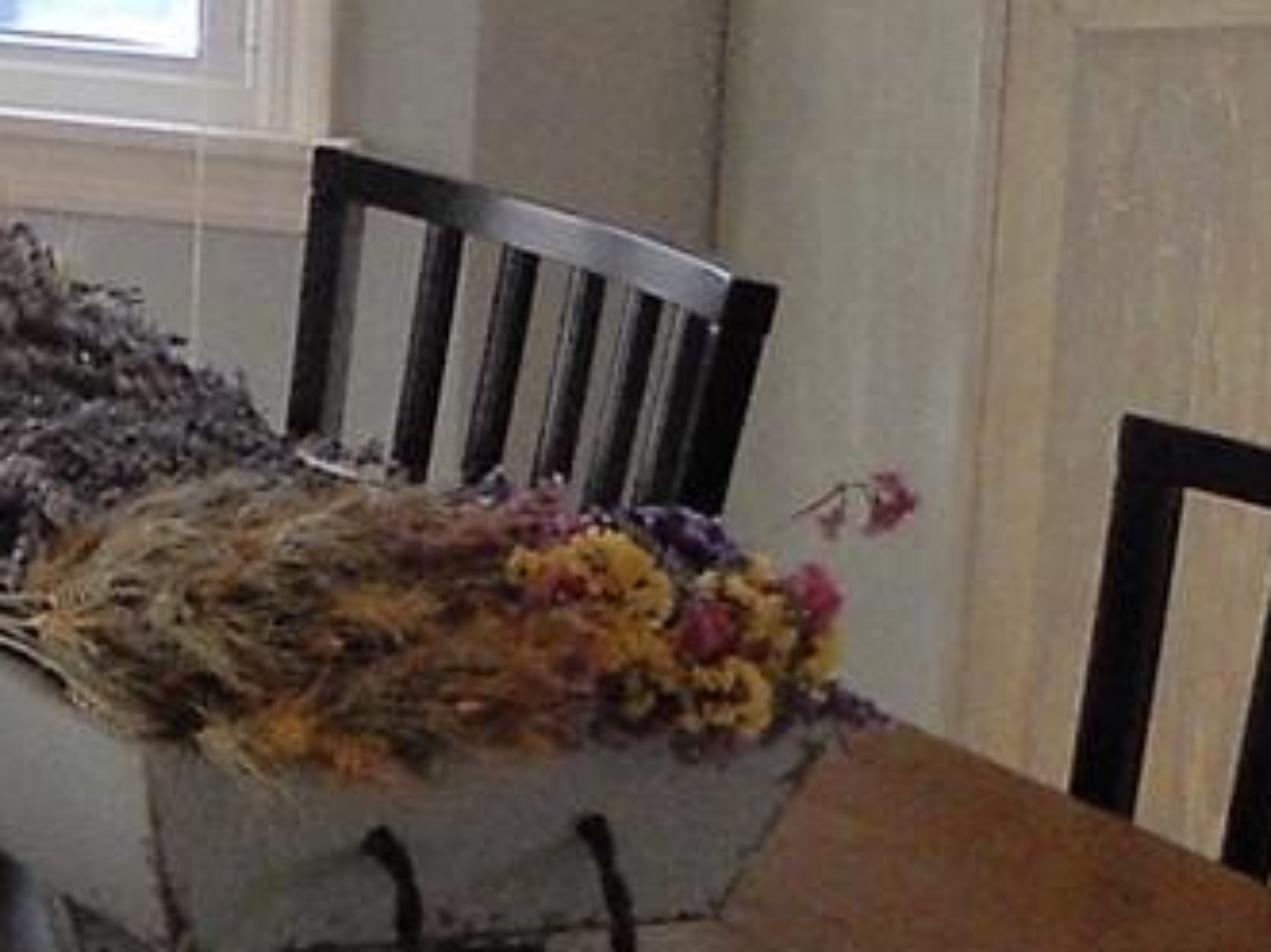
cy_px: 488
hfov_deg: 11.3
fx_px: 6130
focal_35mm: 167
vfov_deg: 8.9
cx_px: -683
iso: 125
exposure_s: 1/30
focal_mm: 4.9
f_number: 3.2
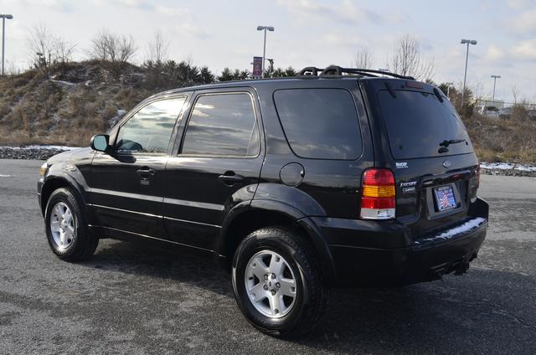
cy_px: 178
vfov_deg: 36.7
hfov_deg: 53.2
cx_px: 268
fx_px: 535
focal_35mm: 36
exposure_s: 1/125
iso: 140
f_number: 11
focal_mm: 24
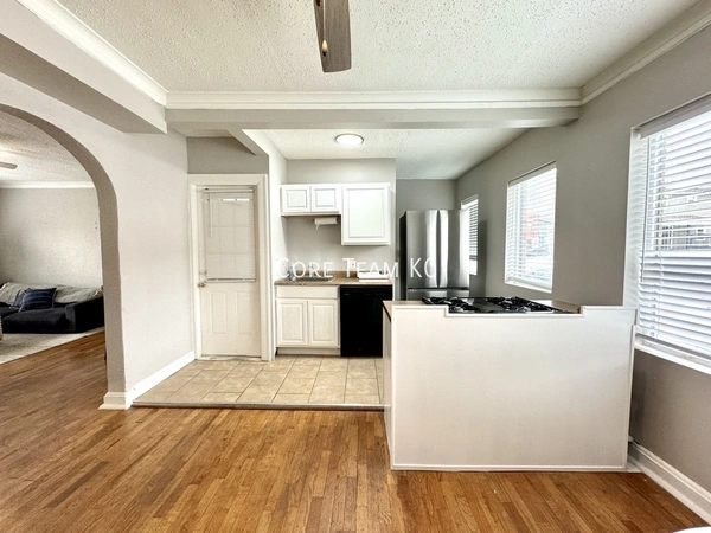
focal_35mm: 14
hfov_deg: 102.1
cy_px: 266
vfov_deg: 85.7
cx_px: 356
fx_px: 288
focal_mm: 2.22
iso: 200
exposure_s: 1/120
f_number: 2.2
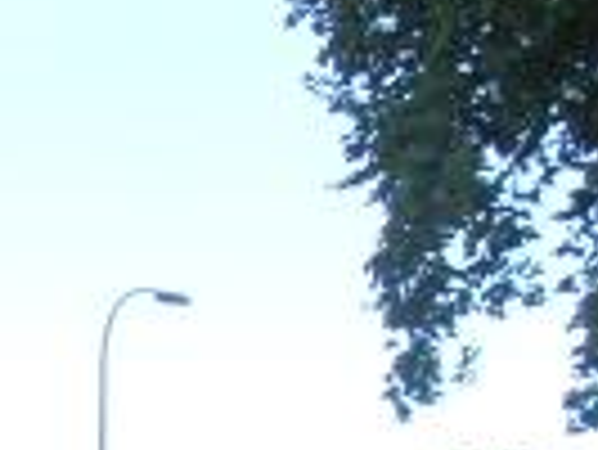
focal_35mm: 175
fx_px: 3026
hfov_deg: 10.7
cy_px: 819
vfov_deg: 8.2
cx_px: -414
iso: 160
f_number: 4.2
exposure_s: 1/320
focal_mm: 7.87
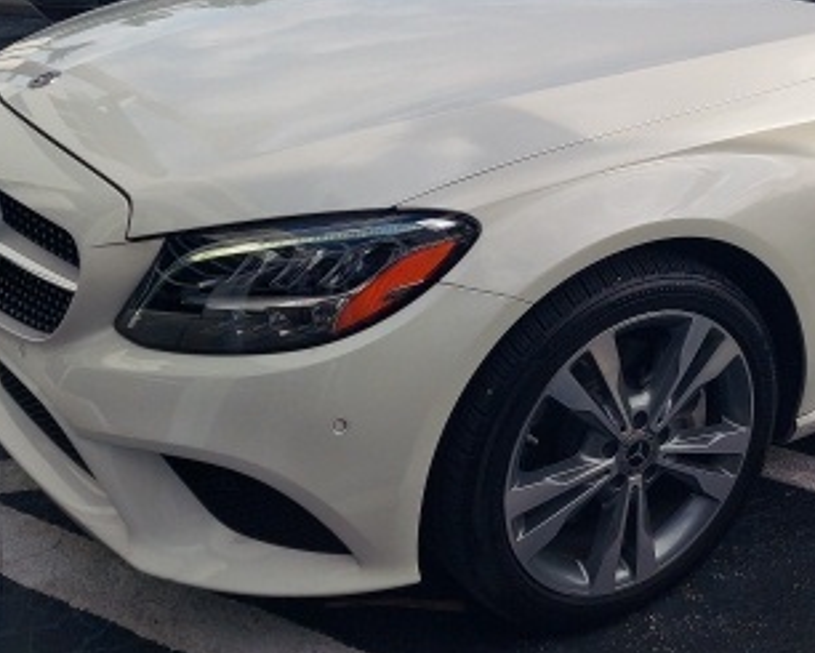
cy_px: 205
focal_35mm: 49
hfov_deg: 35.8
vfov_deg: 30.6
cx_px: 730
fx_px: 1182
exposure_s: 1/1189
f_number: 1.8
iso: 50
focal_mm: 5.23
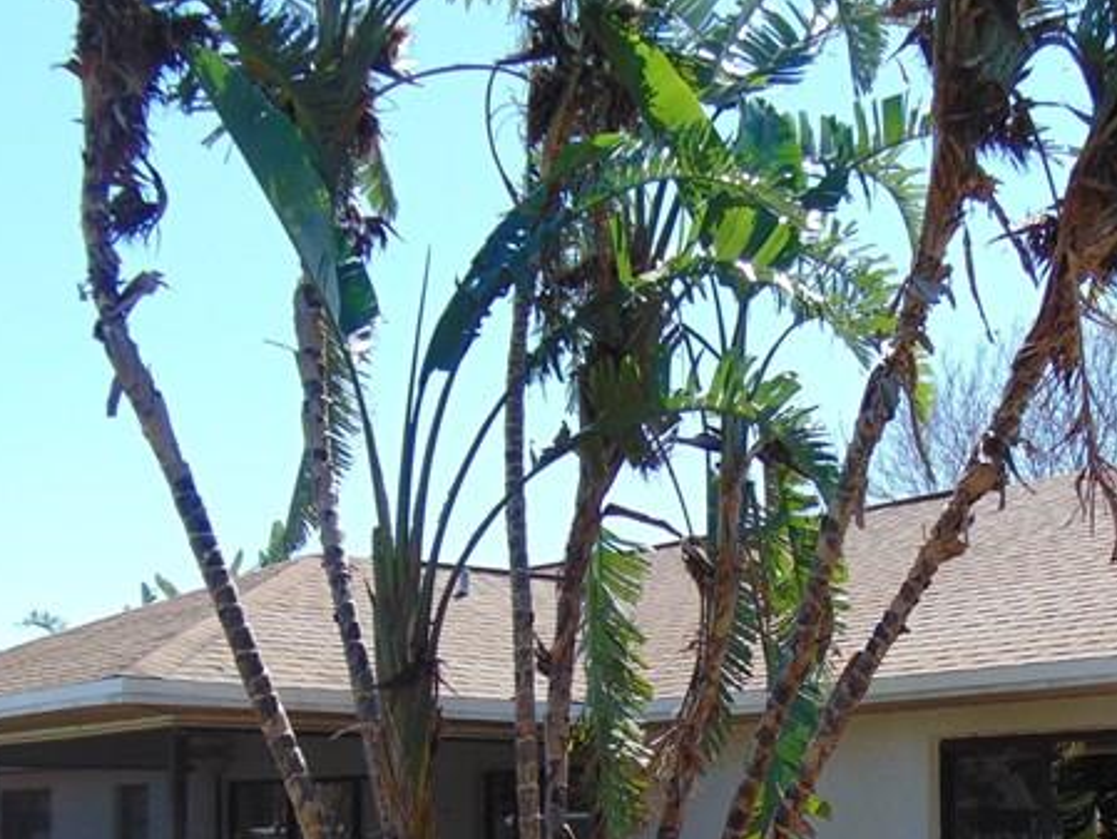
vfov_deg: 25.0
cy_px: 742
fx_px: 1840
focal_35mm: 57
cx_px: 619
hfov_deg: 33.7
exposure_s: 1/800
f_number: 3
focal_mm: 4.5
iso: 80
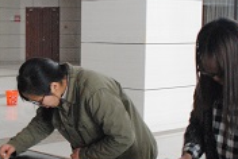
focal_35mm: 85
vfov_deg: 16.1
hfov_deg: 22.7
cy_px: 97
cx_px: -12
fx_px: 563
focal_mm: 20
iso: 1600
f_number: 6.3
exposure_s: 1/6
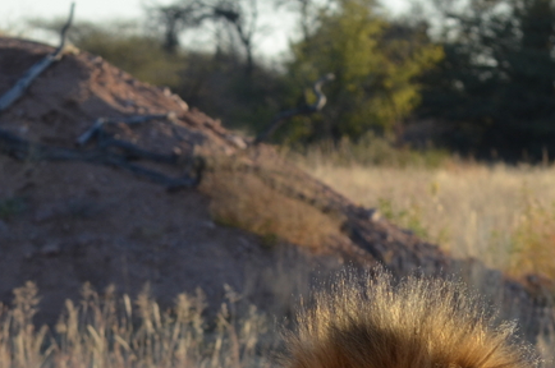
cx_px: 247
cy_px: 520
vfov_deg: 3.0
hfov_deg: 4.6
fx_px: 6943
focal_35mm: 451
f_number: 7.1
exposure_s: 1/200
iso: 200
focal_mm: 102
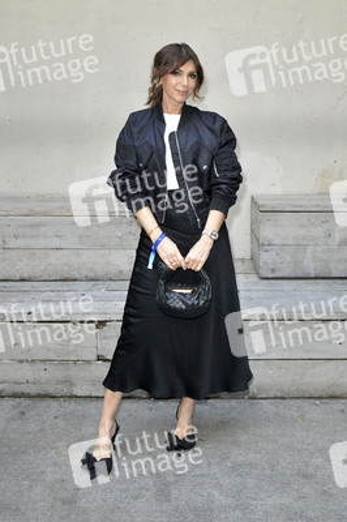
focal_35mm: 32
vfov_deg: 58.8
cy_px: 261
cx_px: 174
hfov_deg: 41.0
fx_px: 463
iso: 2000
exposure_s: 1/200
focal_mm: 32
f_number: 6.3
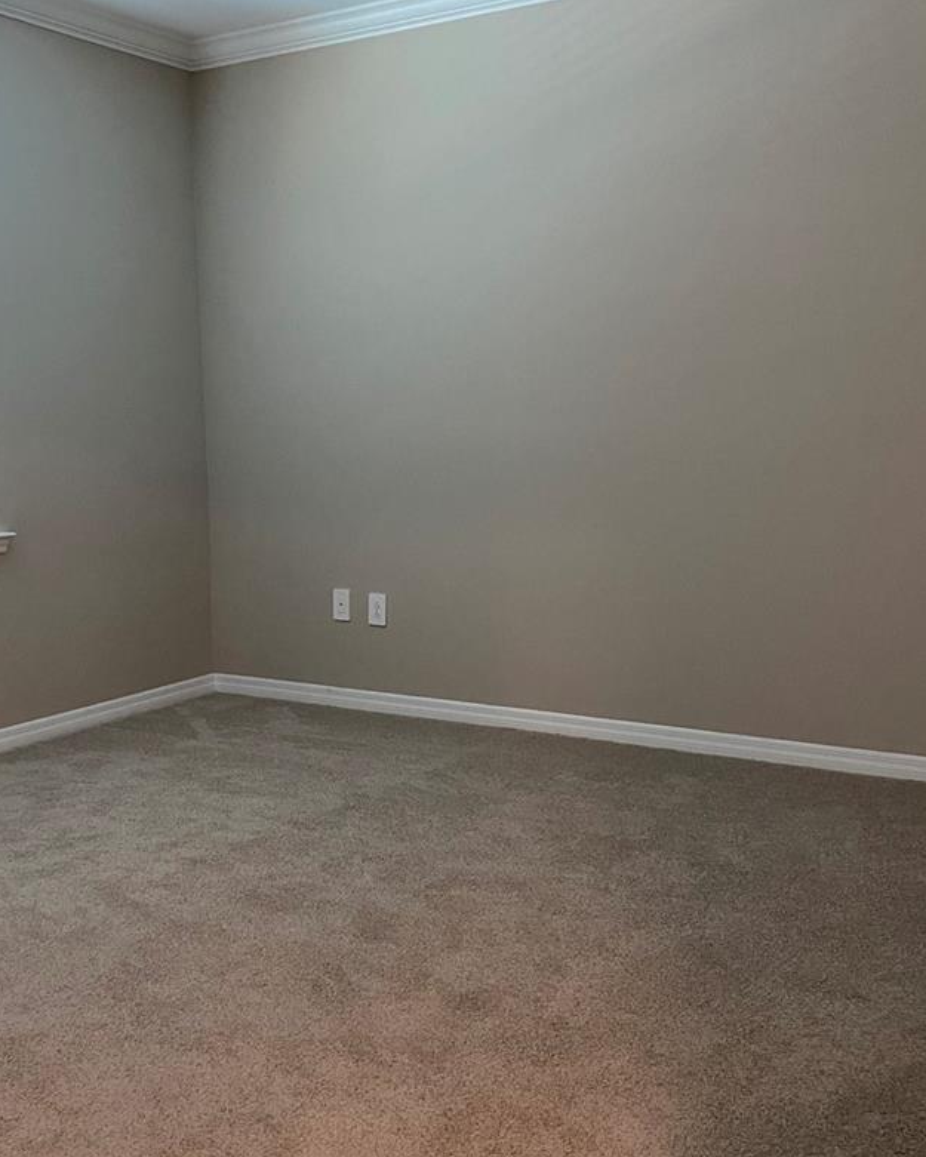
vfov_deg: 46.8
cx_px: 375
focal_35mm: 39
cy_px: 627
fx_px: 1336
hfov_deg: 38.1
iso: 250
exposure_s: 1/60
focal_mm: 4.25
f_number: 1.8
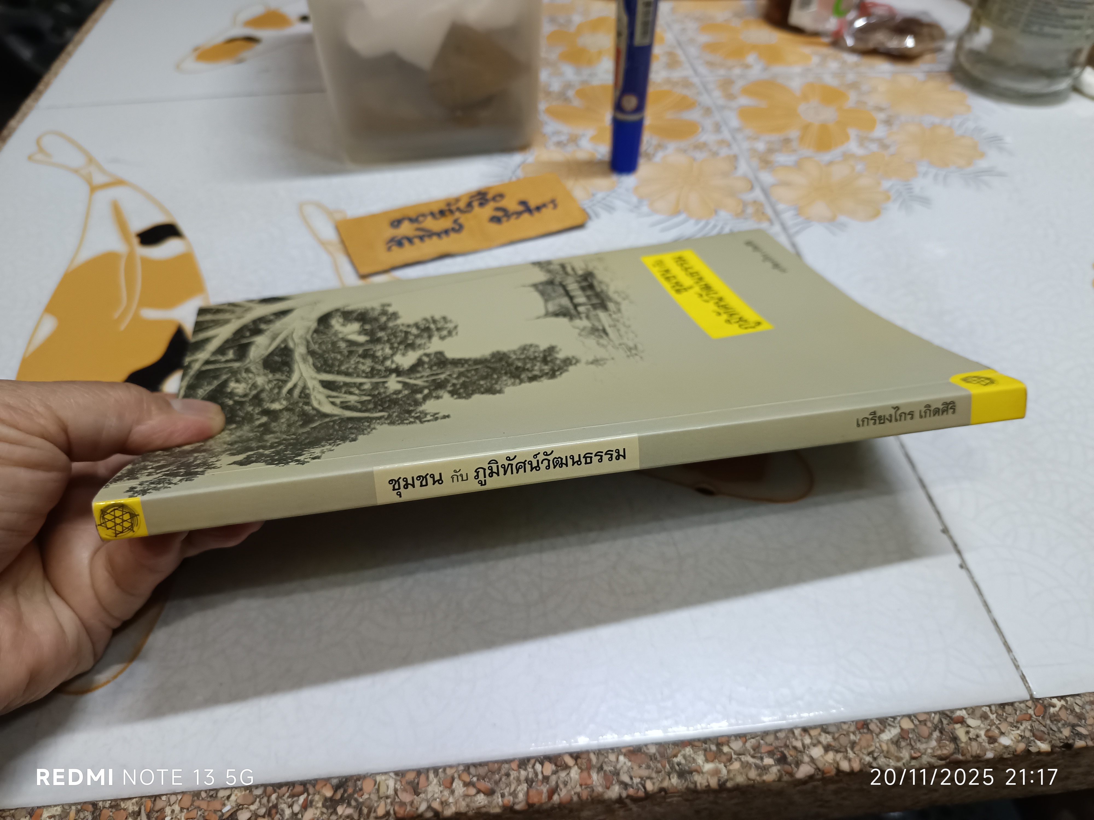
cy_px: 410
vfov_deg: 56.8
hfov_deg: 71.6
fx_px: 758
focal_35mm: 24
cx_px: 547
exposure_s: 1/25
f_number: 1.7
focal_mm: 5.31
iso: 966
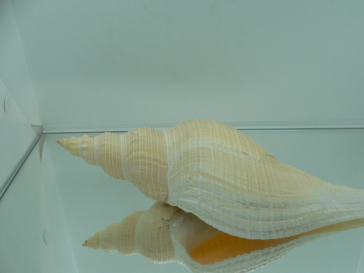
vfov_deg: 35.9
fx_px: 421
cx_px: 202
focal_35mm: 40
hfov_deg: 46.7
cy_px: 155
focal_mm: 4.6
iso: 80
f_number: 2.8
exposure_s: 1/80
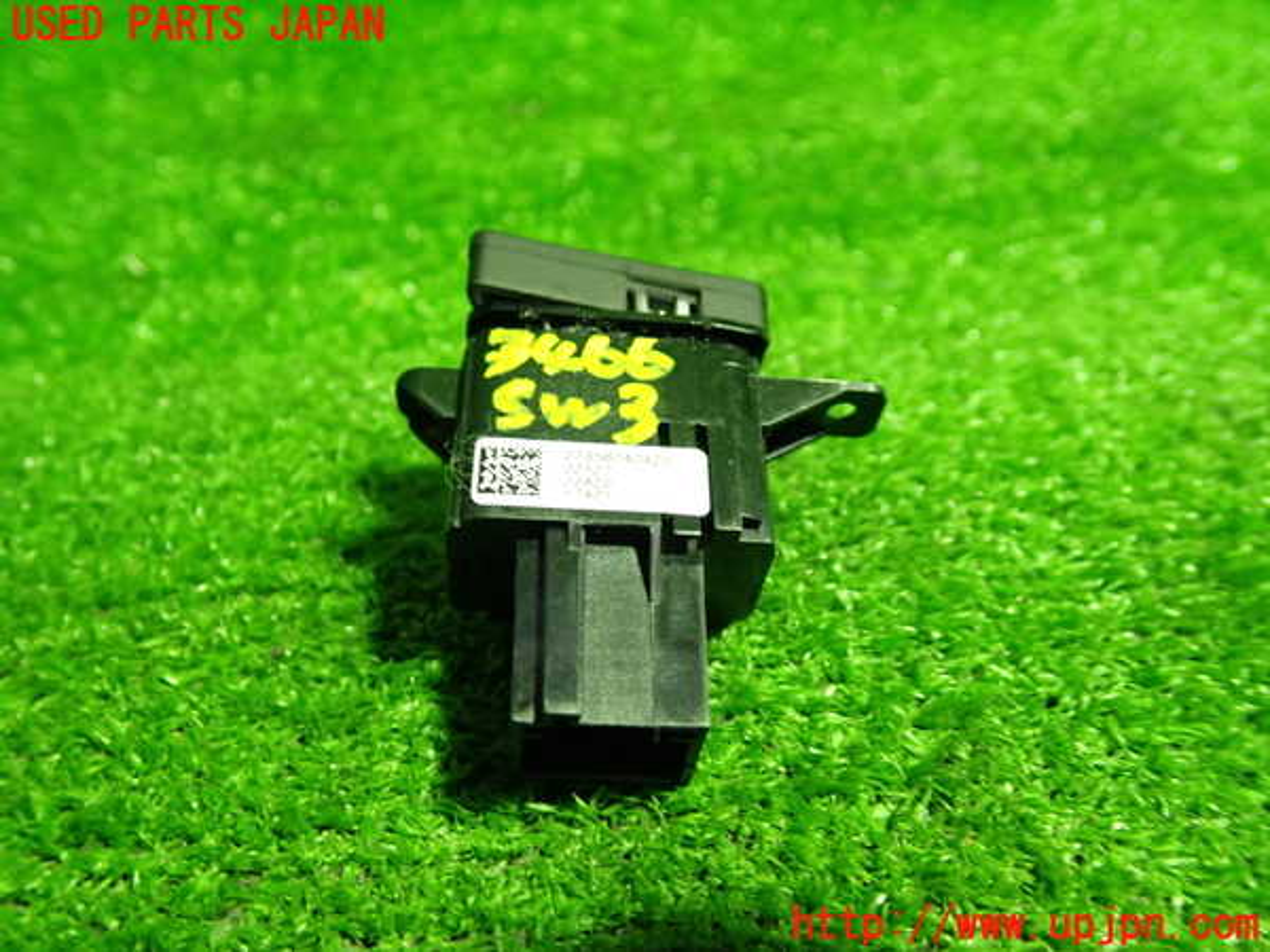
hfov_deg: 60.0
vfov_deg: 46.8
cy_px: 476
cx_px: 635
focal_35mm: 30
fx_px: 1101
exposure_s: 1/30
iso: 400
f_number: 2.3
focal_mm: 5.4
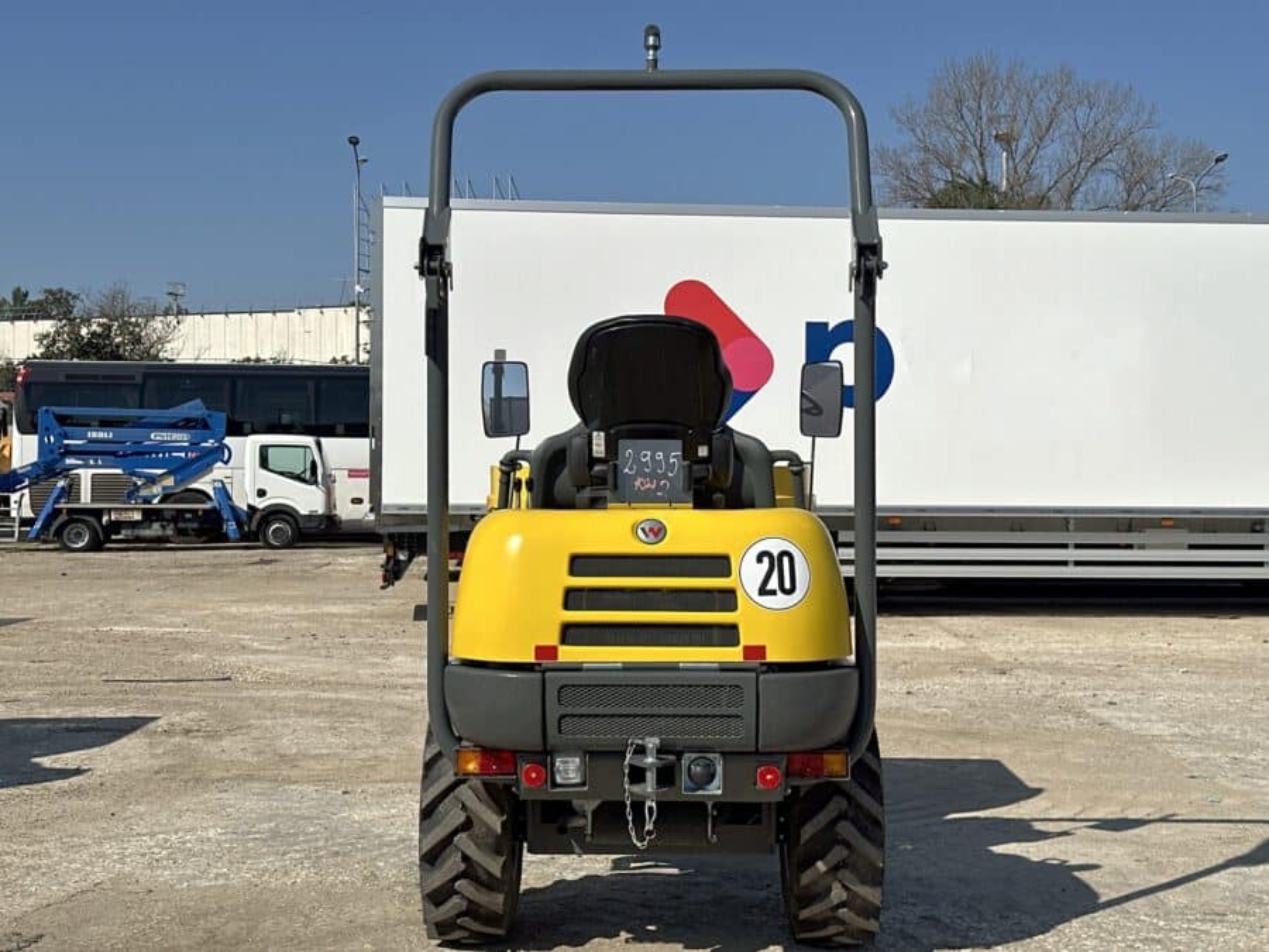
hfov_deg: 39.7
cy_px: 476
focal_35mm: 48
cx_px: 634
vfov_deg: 30.3
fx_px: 1760
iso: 64
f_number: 1.78
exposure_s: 1/9804
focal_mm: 6.86
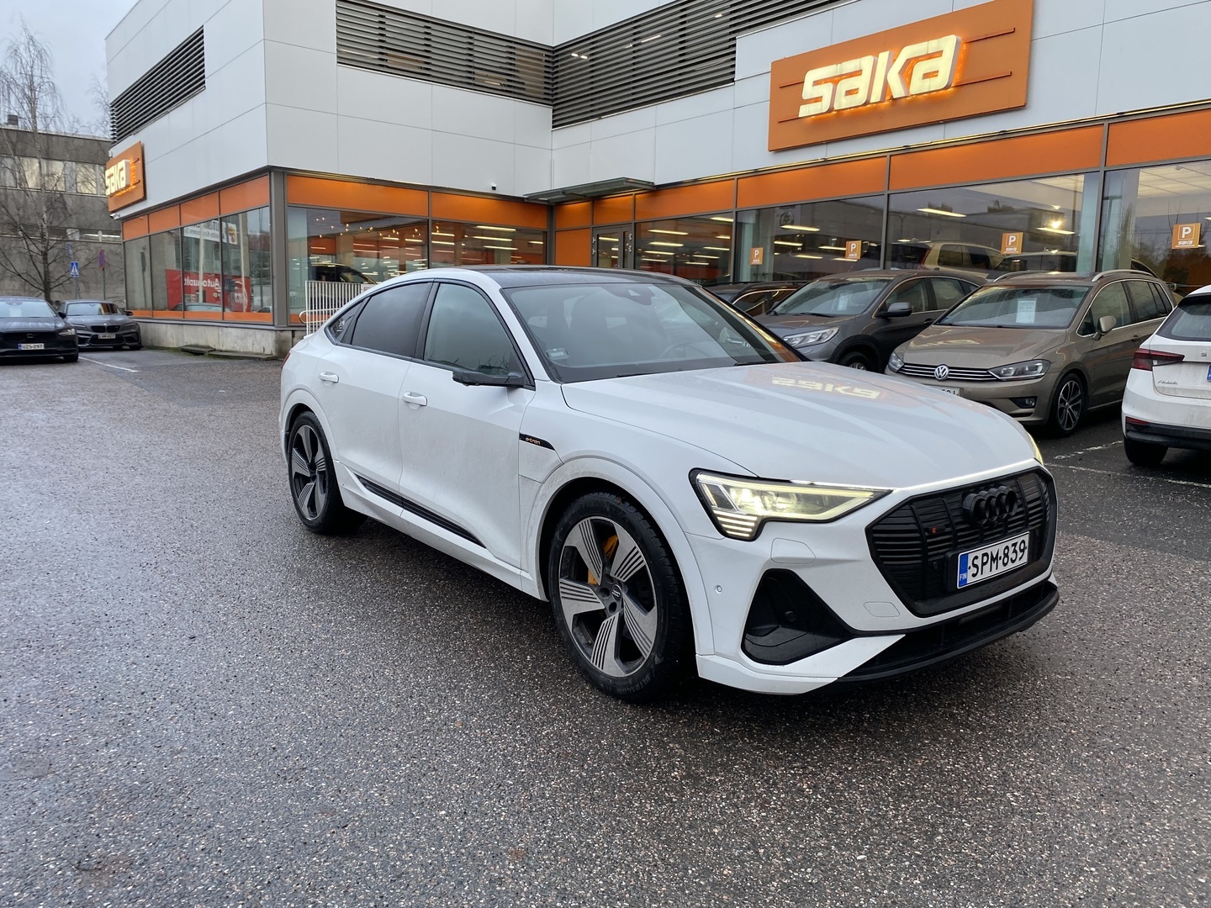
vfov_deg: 53.1
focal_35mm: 26
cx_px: 606
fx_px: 910
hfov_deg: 67.3
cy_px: 454
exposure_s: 1/121
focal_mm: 4.25
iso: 64
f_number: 1.8
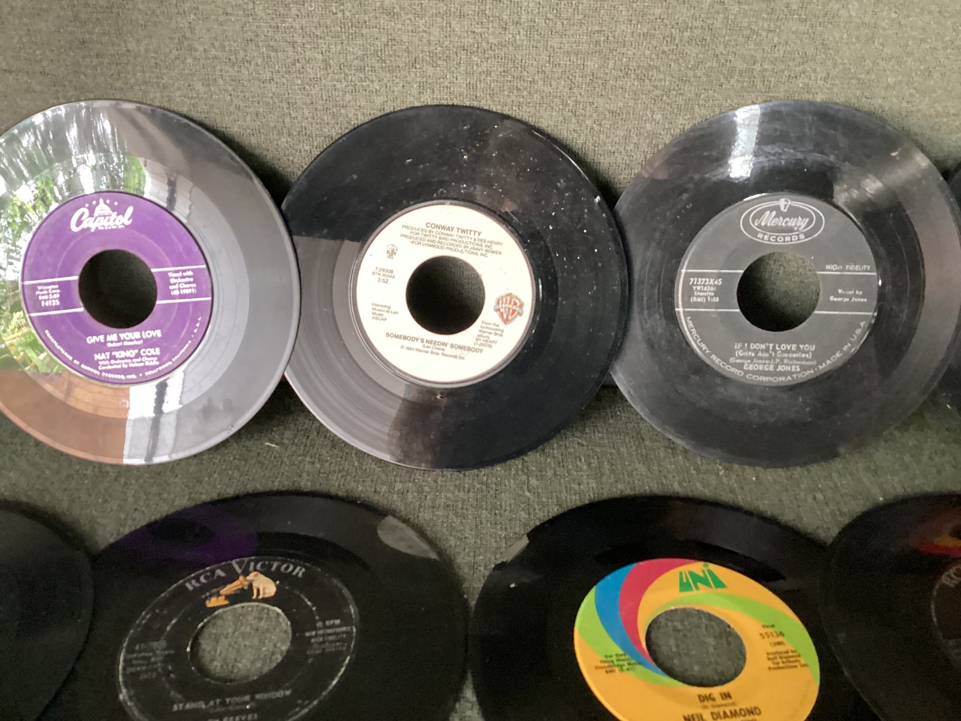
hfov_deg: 58.3
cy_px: 360
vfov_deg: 45.4
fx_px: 861
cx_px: 480
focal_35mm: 31
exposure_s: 1/30
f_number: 2.4
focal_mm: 3.3
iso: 500
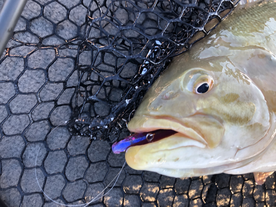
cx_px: 138
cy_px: 104
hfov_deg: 63.4
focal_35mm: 28
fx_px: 223
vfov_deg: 49.7
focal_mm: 4
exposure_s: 1/120
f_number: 1.8
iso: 50
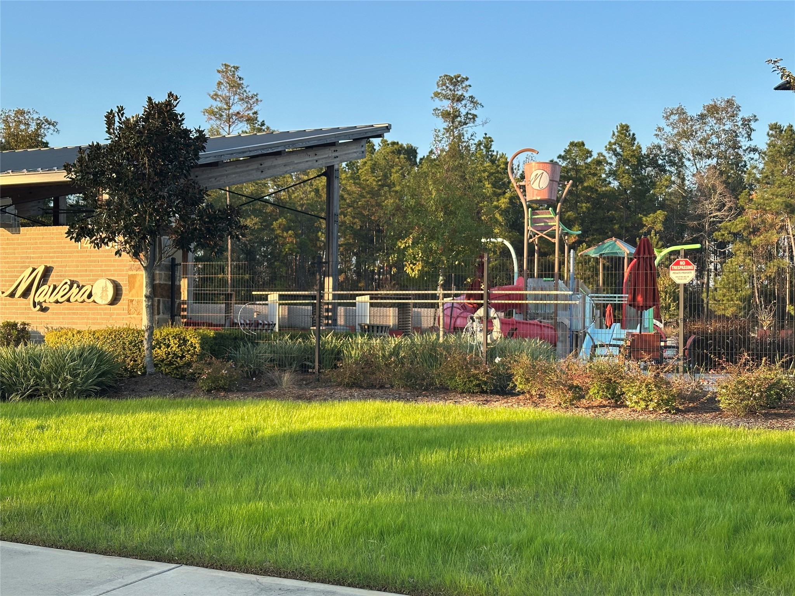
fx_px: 1102
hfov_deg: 39.7
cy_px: 298
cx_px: 398
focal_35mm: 48
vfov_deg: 30.3
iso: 64
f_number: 1.78
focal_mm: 6.86
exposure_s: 1/762
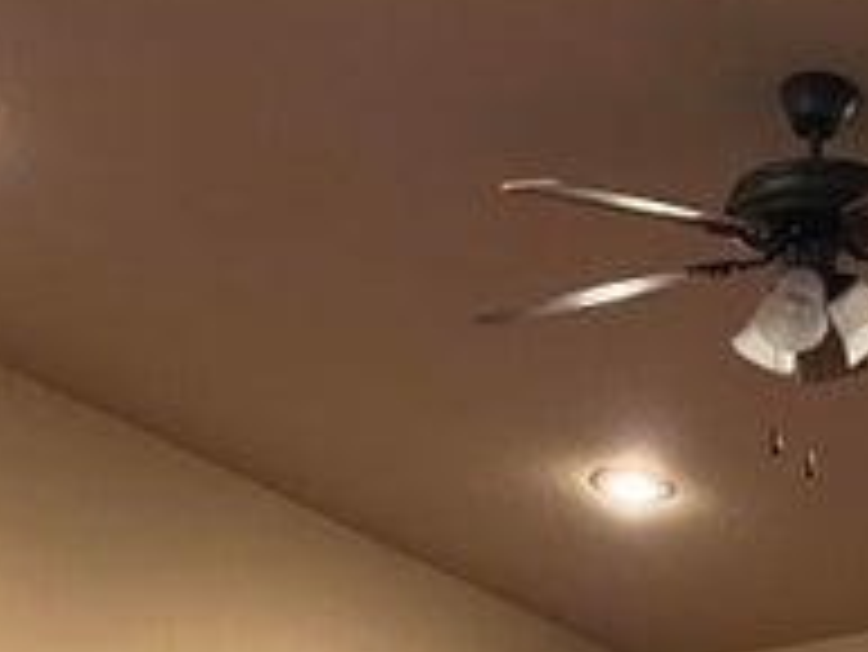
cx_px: 468
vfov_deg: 15.5
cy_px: 1048
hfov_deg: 22.7
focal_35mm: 86
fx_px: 2158
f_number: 1.8
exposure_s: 1/30
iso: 500
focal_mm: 4.25
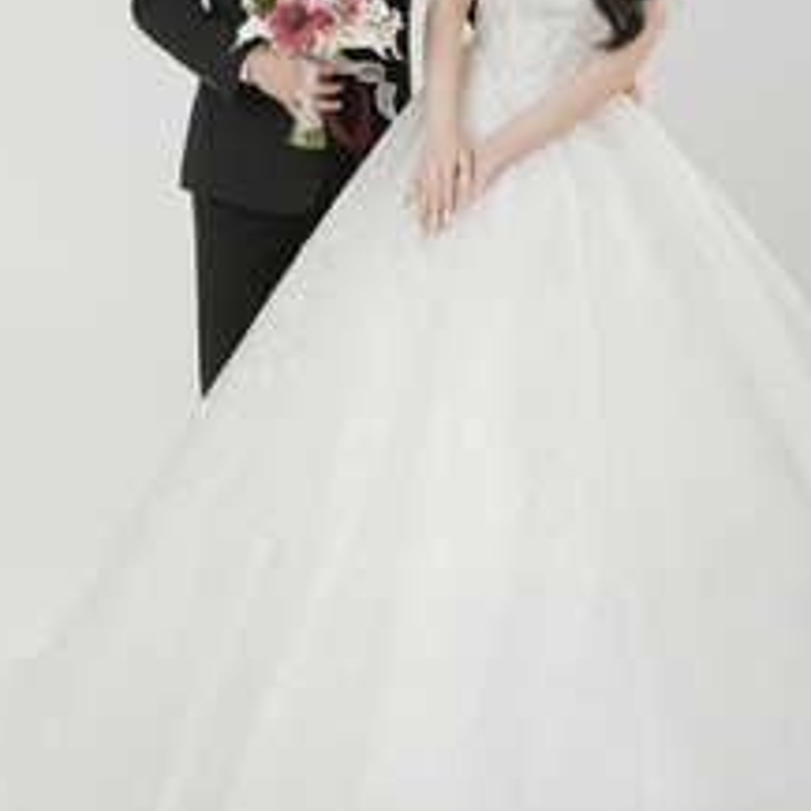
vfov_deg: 20.4
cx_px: 540
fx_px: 2227
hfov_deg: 20.6
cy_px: 157
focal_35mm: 84
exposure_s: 1/160
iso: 160
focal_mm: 43
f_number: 5
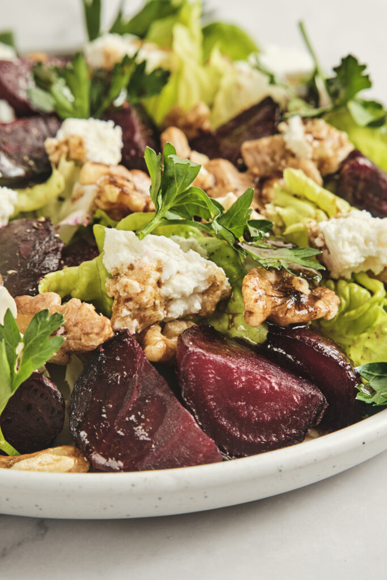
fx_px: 1692
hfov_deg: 13.0
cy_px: 290
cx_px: 194
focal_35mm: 105
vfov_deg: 19.5
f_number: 8
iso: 160
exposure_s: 1/250
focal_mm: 70
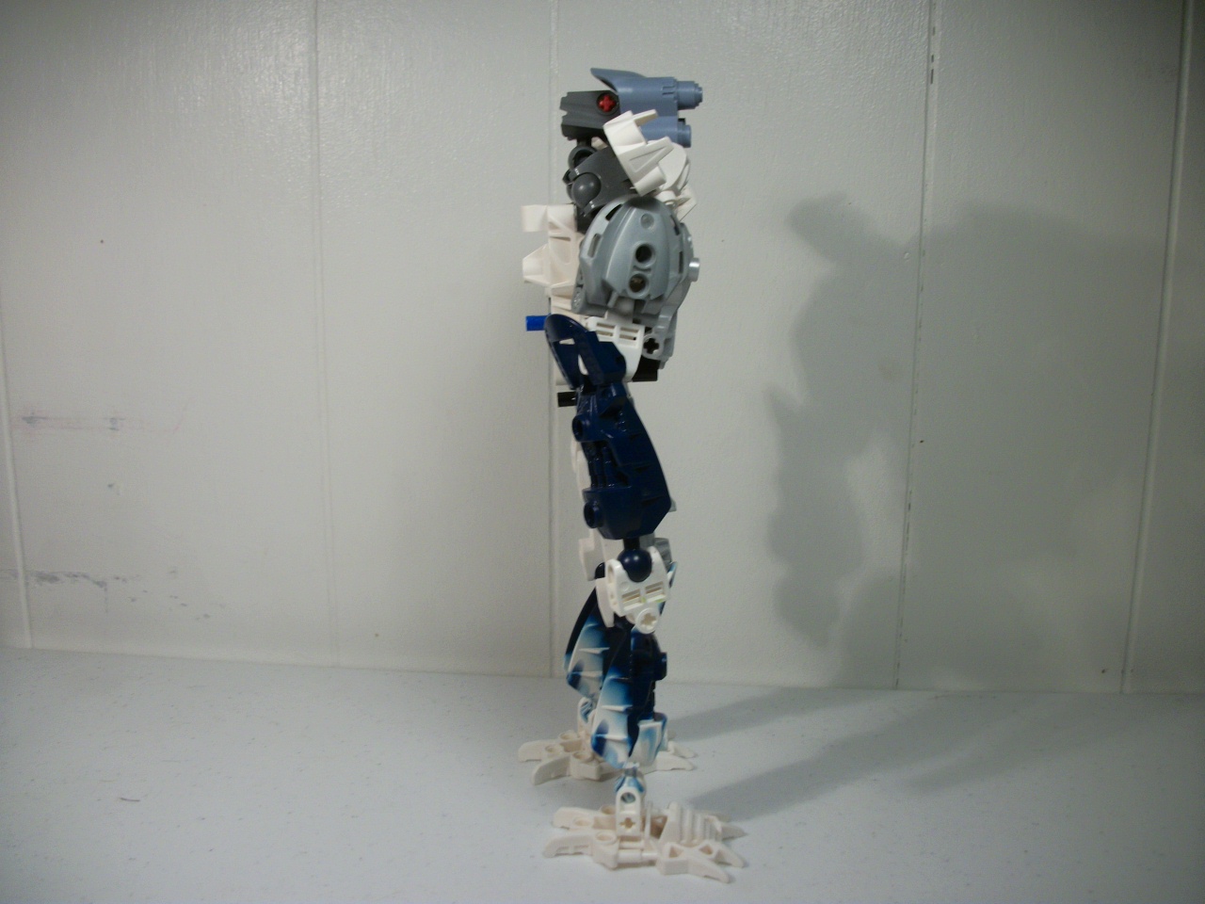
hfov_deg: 56.8
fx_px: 1114
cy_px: 452
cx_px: 602
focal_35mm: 32
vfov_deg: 44.2
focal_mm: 5.7
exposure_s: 1/60
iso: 80
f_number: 2.9
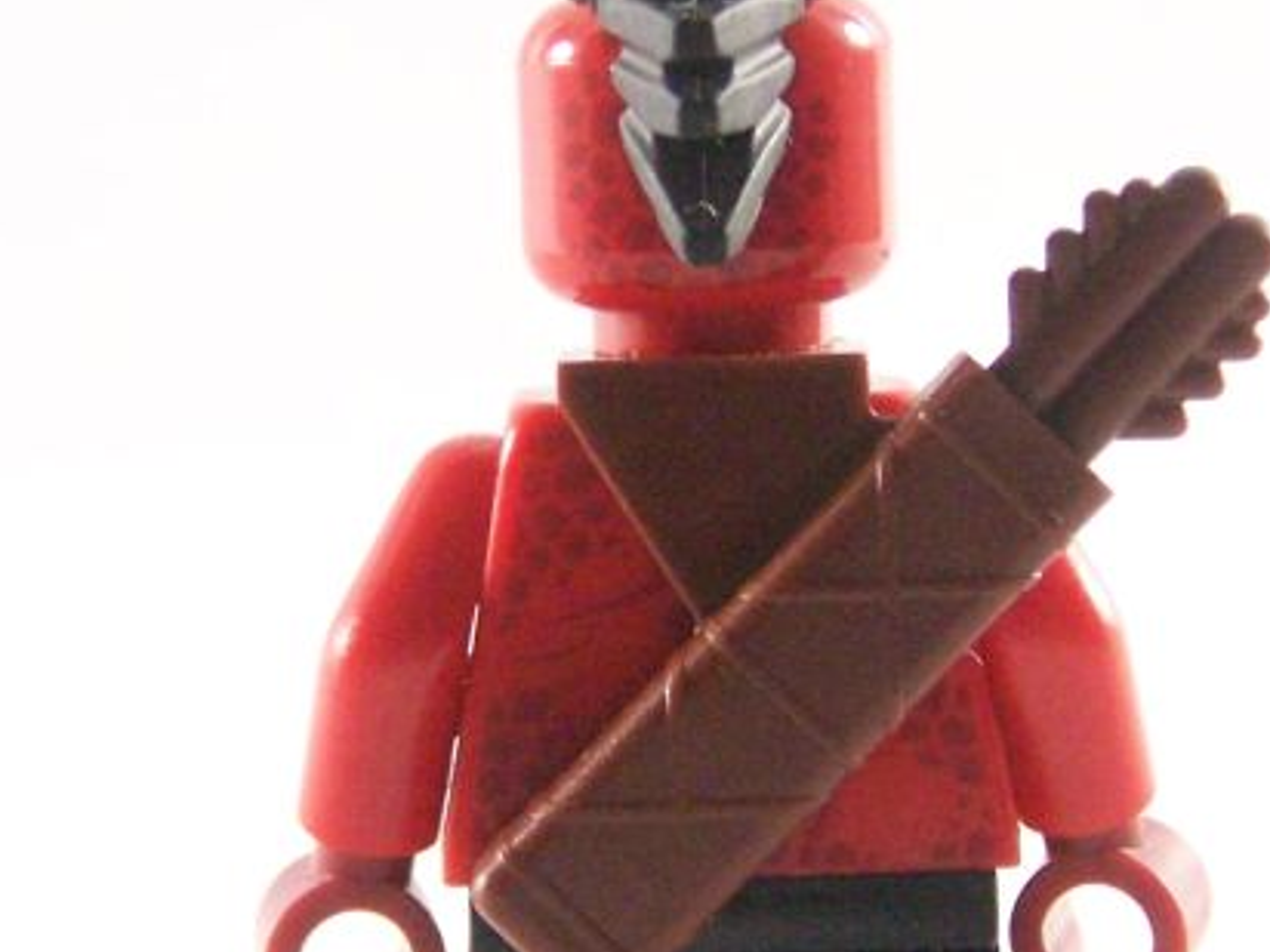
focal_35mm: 204
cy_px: 567
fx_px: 7484
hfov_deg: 9.7
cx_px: 721
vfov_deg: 7.3
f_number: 3.2
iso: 400
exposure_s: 1/60
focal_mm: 13.7
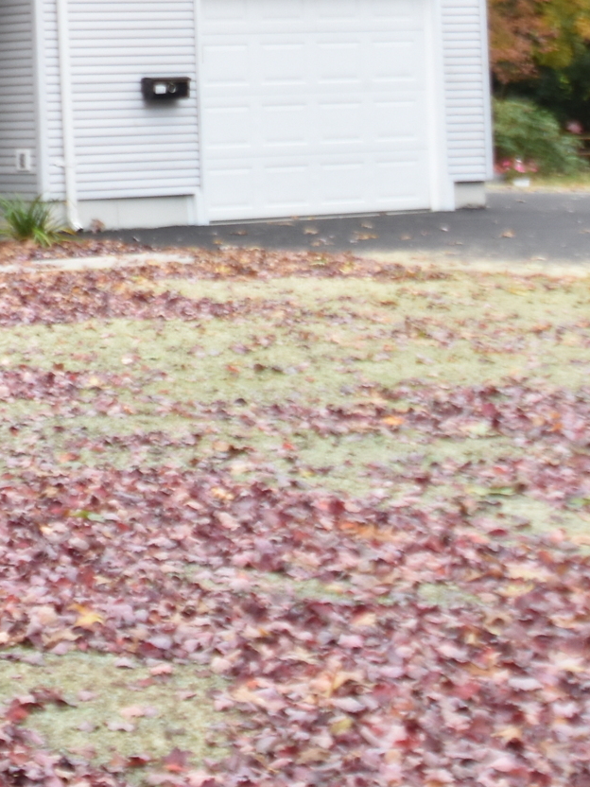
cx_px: -609
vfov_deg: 17.3
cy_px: 26
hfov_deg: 11.8
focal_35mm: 112
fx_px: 2540
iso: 400
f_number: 6.3
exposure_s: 1/160
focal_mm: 21
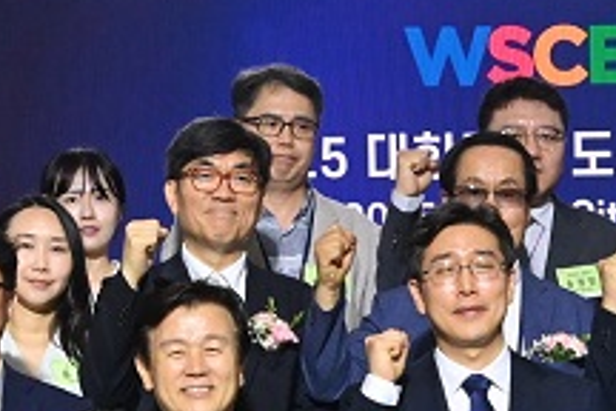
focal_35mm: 186
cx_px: 563
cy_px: 515
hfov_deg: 11.0
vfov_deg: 7.3
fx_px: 3182
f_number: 13
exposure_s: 1/250
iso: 5000
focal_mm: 46
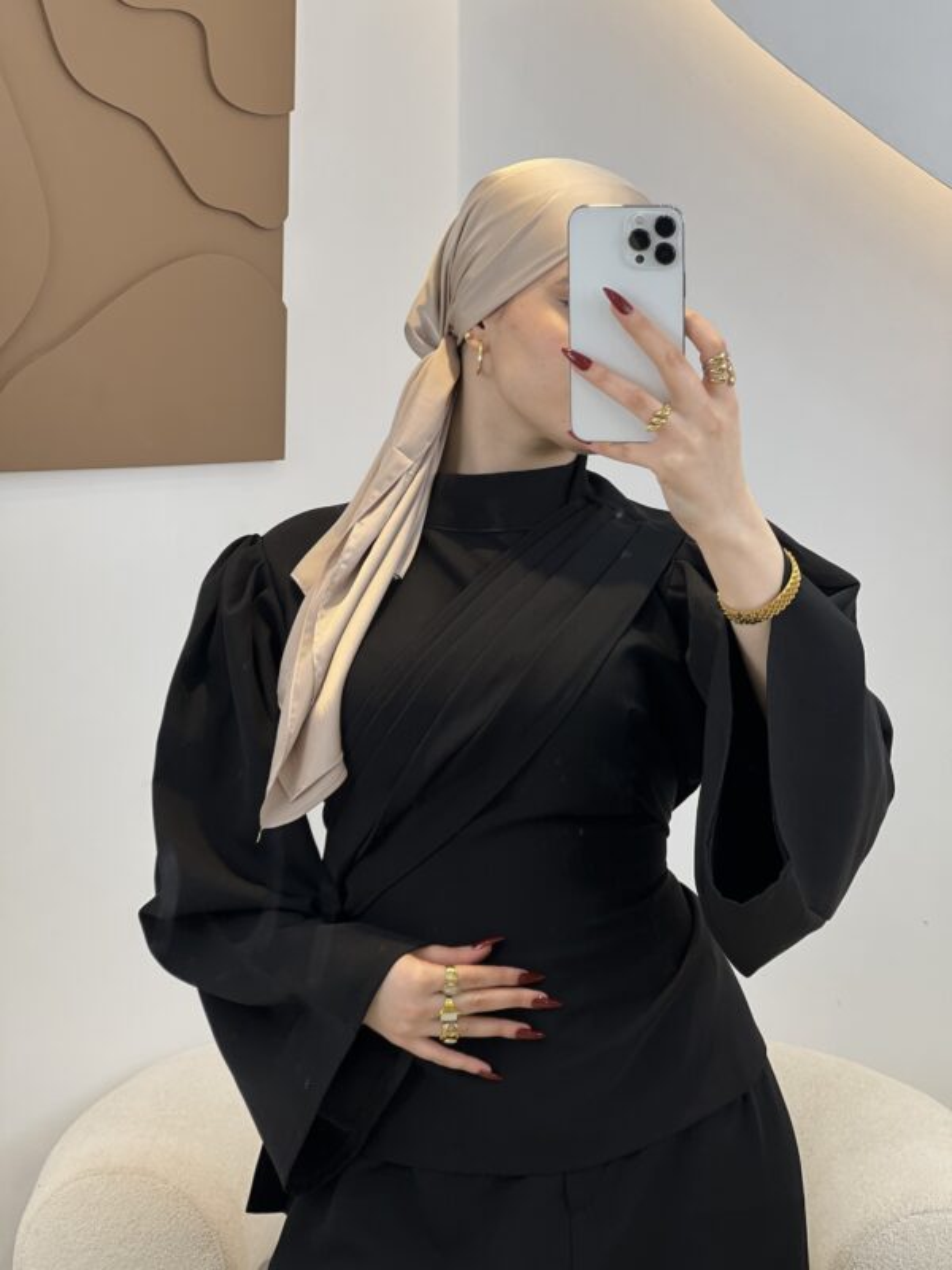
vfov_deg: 25.3
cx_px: 476
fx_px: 2824
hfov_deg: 19.1
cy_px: 635
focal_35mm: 77
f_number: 2.8
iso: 32
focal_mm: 9
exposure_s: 1/106
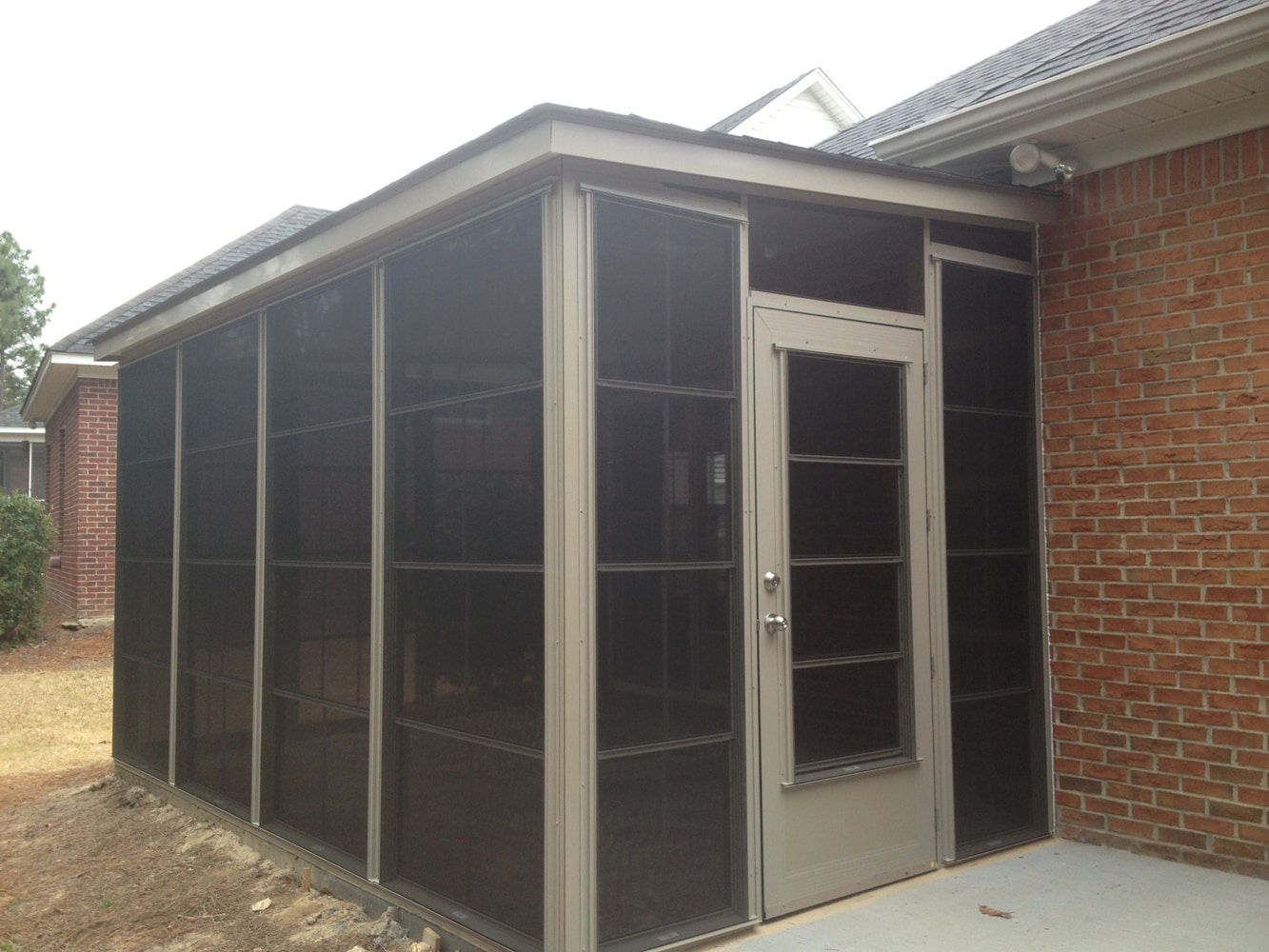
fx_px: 1283
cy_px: 476
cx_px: 634
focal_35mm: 35
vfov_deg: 40.7
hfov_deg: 52.6
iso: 64
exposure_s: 1/60
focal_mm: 4.28
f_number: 2.4
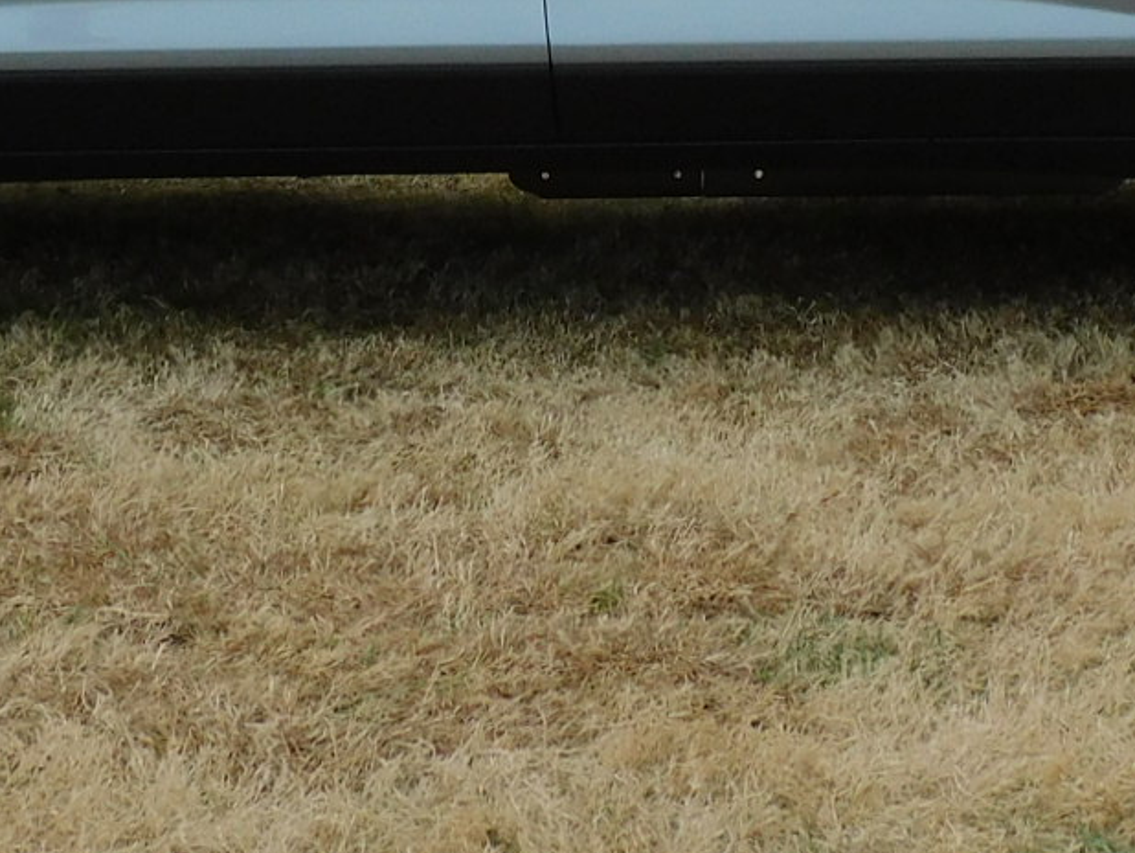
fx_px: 4822
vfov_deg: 9.9
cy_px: -333
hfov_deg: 13.4
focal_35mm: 147
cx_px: 485
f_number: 3.8
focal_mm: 7.2
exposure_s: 1/640
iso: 125
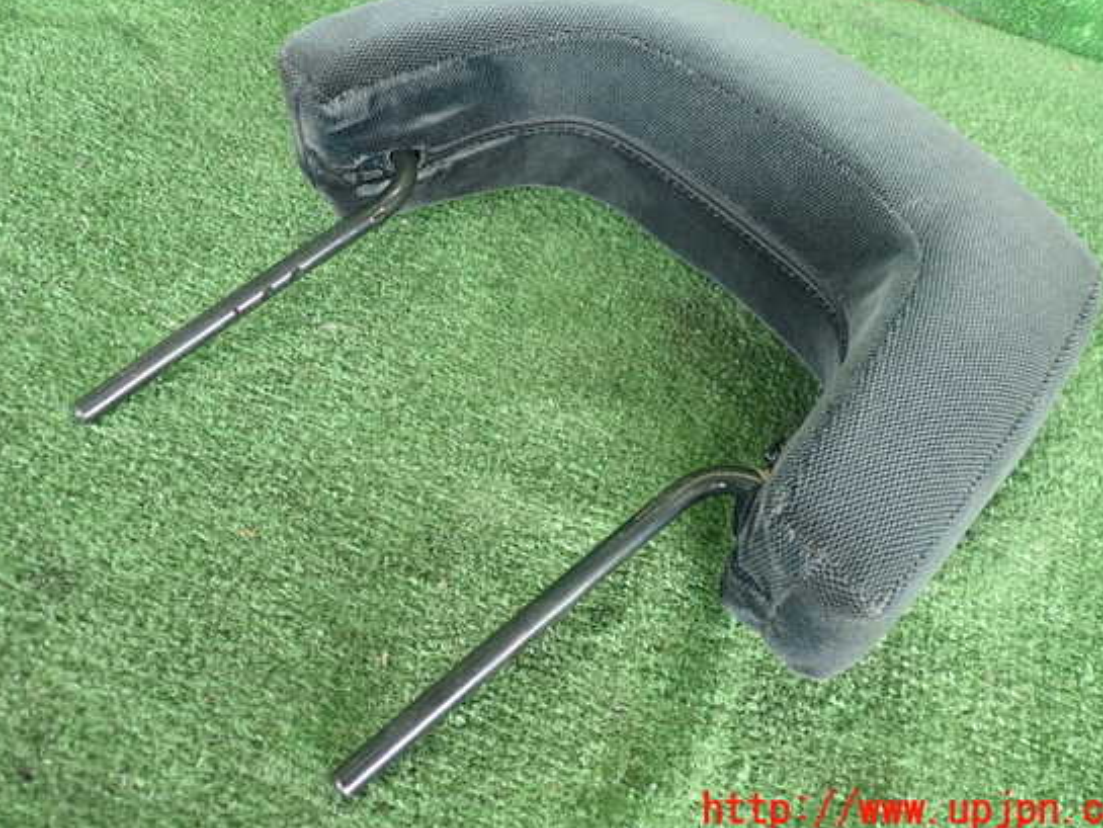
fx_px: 1052
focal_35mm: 33
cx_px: 553
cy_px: 381
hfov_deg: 55.3
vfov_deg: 42.9
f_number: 2.3
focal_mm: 5.5
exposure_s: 1/40
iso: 200
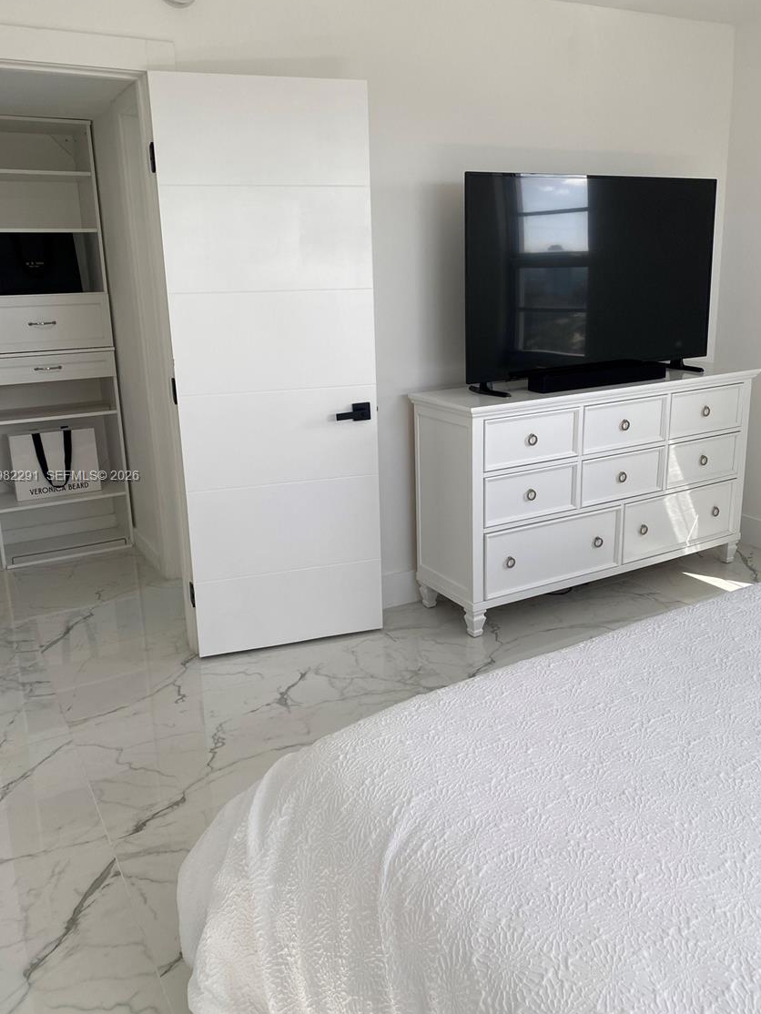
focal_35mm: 28
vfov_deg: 63.4
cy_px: 477
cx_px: 380
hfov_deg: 49.8
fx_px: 820
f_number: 1.8
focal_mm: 4.25
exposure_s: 1/168
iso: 32
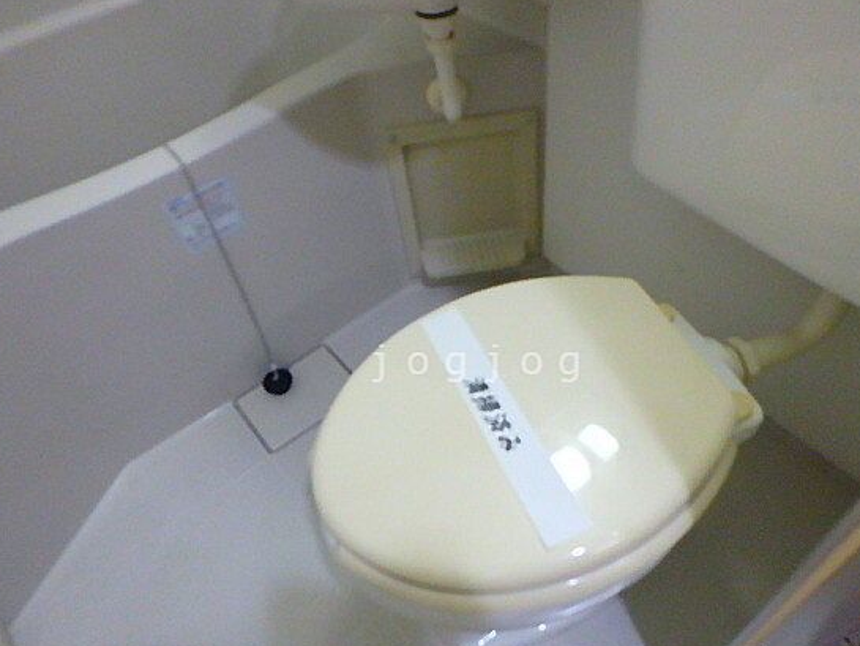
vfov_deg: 51.2
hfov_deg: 65.1
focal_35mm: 27
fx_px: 671
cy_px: 363
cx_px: 480
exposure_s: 1/30
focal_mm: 4
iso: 800
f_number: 3.8
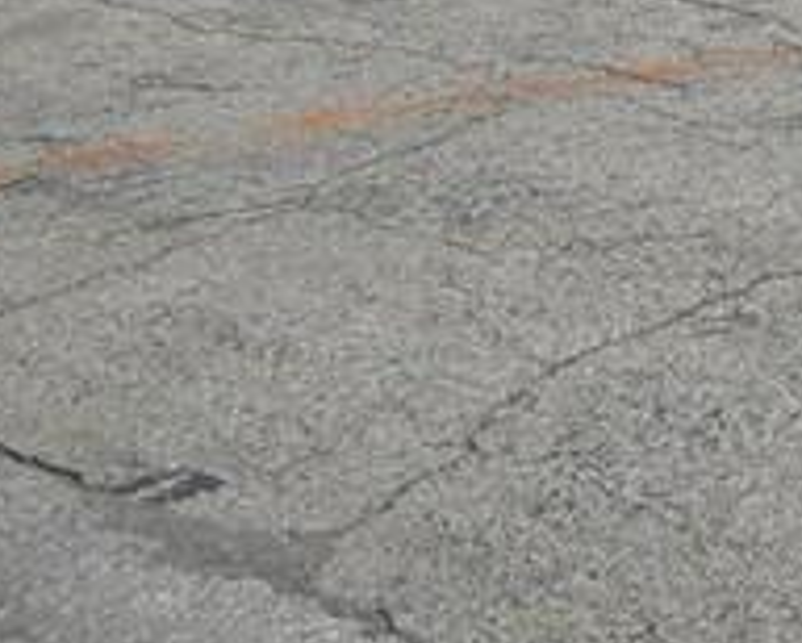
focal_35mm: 130
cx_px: 1575
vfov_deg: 10.5
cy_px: -823
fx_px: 3089
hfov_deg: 13.0
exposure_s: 1/640
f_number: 3.7
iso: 80
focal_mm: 4.5
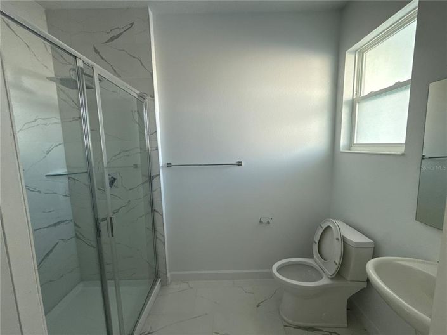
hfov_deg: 102.1
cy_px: 168
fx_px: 181
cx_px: 224
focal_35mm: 14
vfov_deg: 85.6
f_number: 2.2
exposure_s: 1/99
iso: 200
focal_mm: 2.22
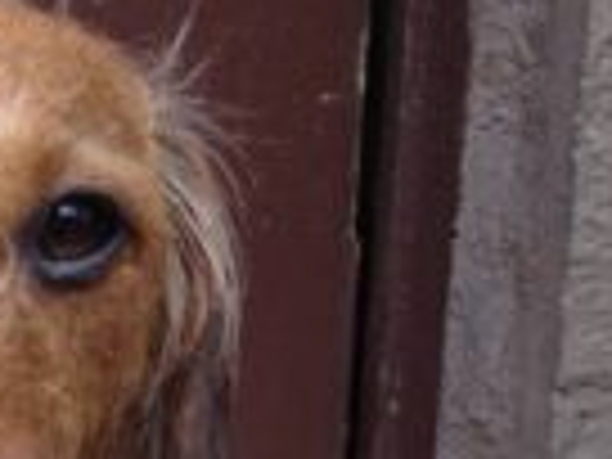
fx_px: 2917
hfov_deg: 10.7
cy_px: 711
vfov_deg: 8.8
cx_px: -716
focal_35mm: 165
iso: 64
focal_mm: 4.28
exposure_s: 1/228
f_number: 2.4
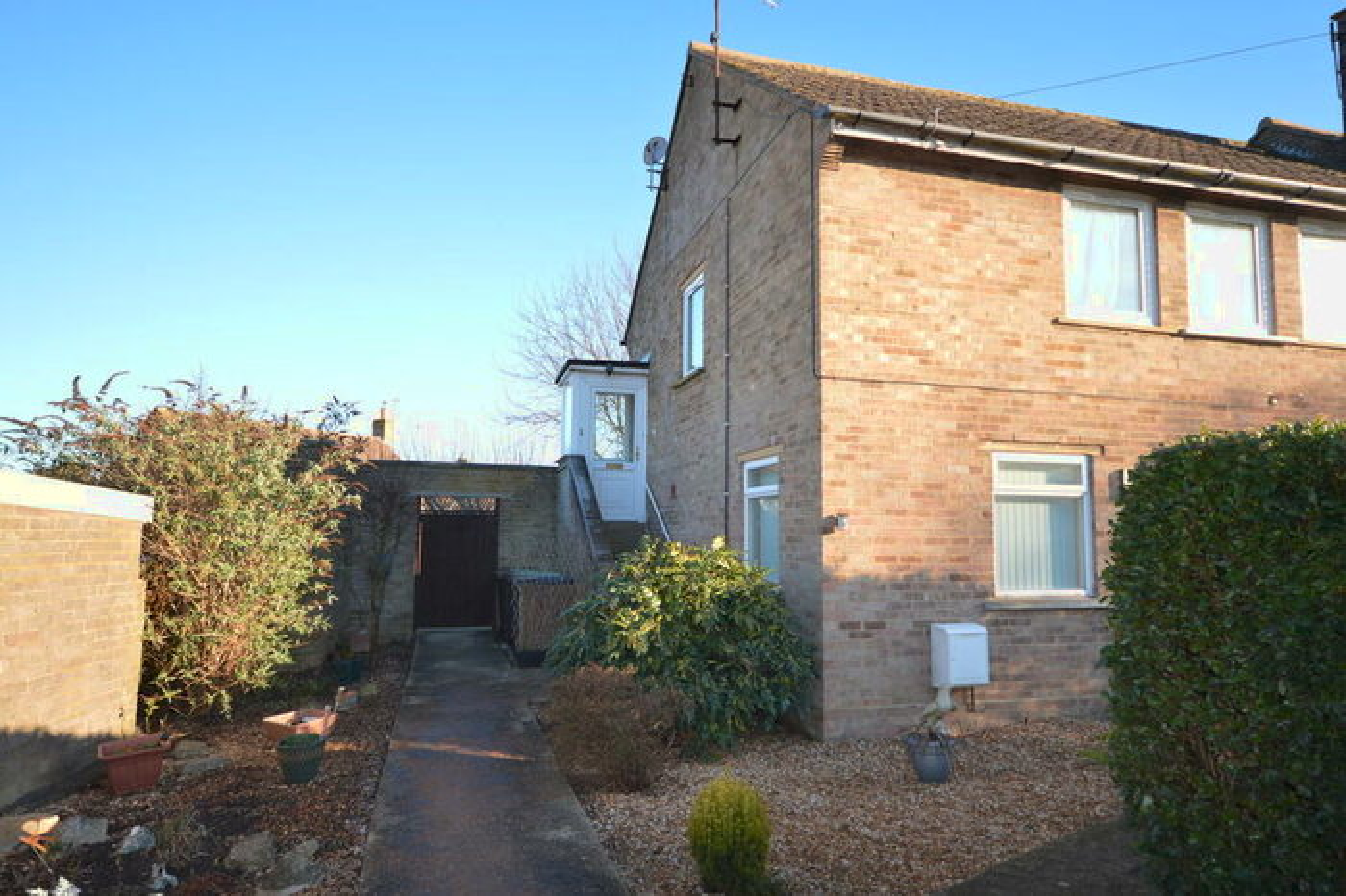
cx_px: 673
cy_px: 448
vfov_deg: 59.4
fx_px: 785
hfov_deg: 81.2
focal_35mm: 21
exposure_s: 1/125
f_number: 4.8
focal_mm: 14
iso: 125
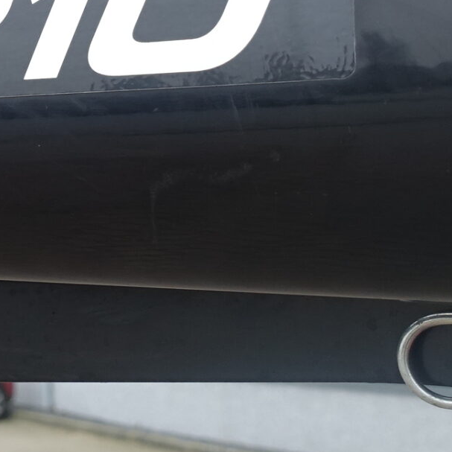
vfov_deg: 19.8
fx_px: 1270
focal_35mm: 86
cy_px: 55
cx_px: -68
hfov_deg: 19.2
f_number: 3.5
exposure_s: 1/250
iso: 400
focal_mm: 8.8
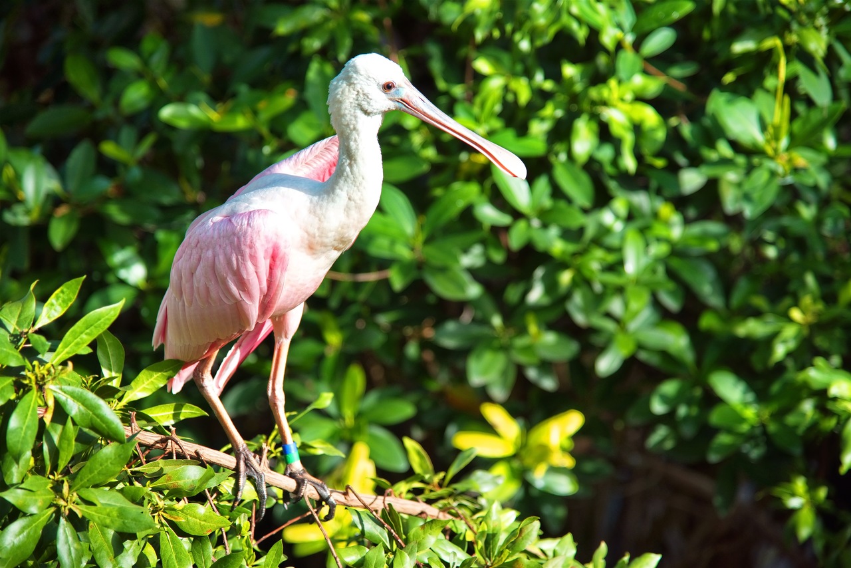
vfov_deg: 11.4
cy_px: 284
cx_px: 426
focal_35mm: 120
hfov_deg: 17.1
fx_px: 2837
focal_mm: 120
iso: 280
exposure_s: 1/250
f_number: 4
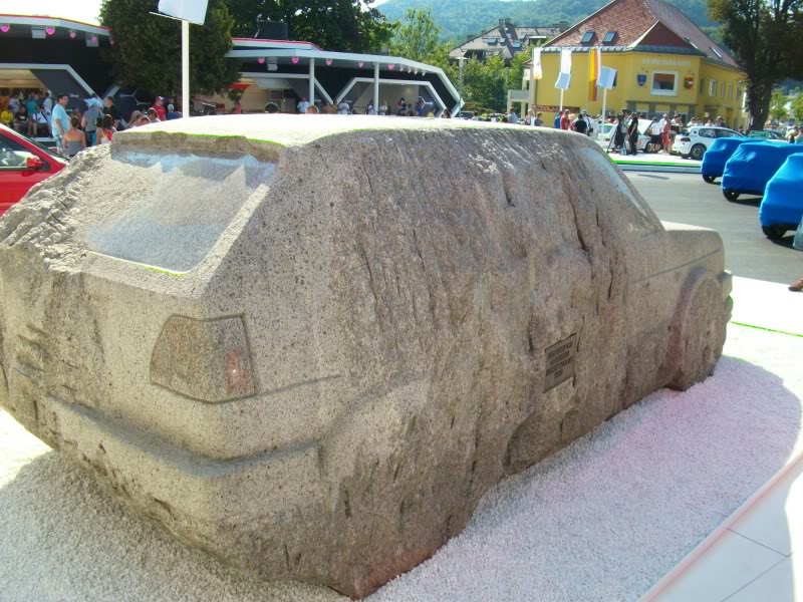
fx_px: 789
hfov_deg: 54.0
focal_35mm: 34
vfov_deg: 41.8
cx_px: 402
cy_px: 301
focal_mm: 5.7
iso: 80
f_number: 5.5
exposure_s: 1/171
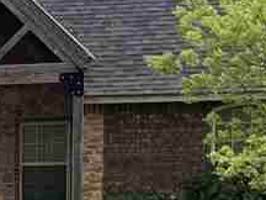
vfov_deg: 9.4
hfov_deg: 12.0
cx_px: -172
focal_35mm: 154
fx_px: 1183
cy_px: 272
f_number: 1.8
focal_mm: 4.25
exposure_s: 1/2545
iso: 25
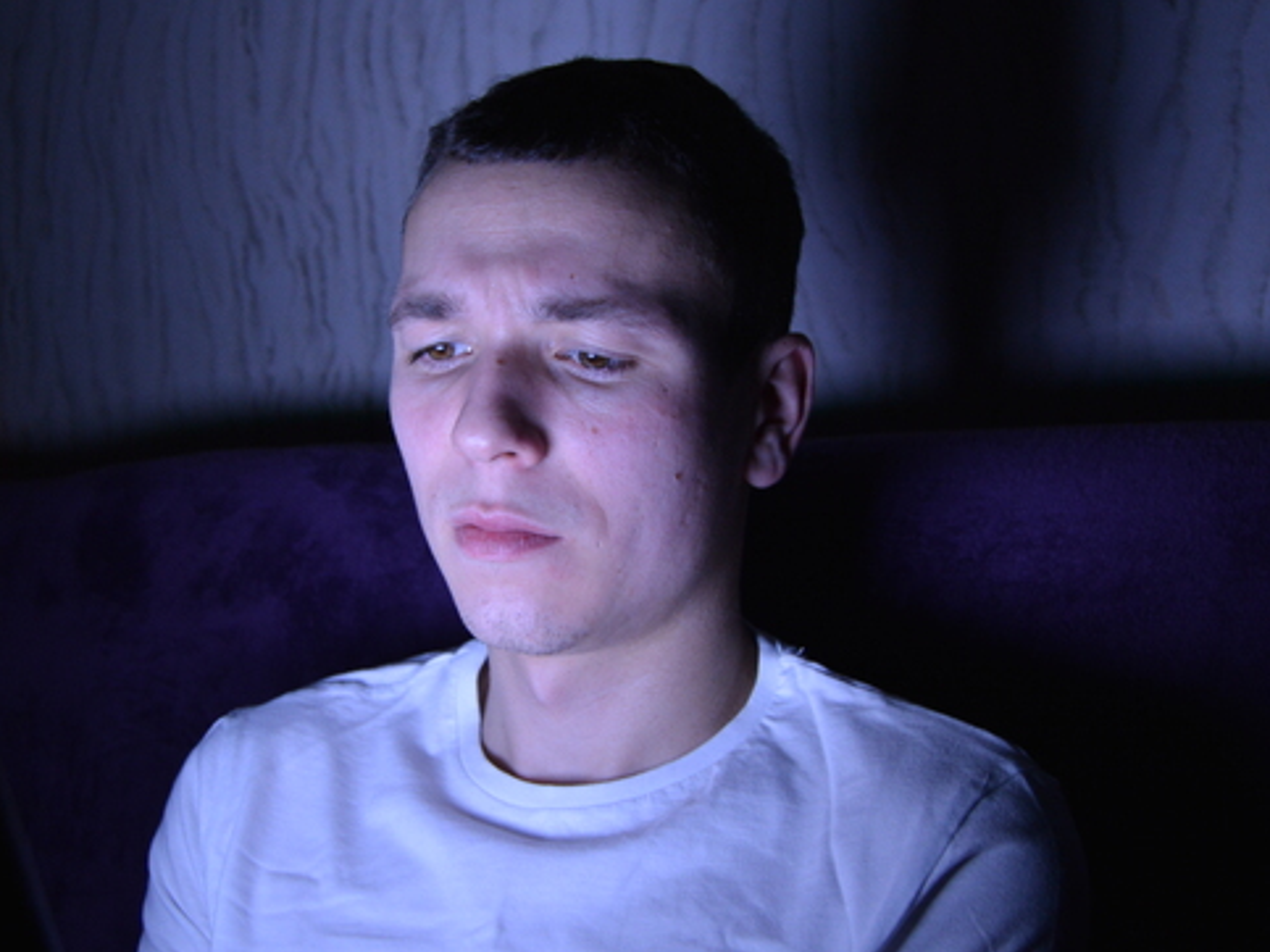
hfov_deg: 39.5
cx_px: 515
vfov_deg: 30.3
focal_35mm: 48
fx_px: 1761
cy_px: 483
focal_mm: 22
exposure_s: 1/10
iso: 800
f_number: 3.5
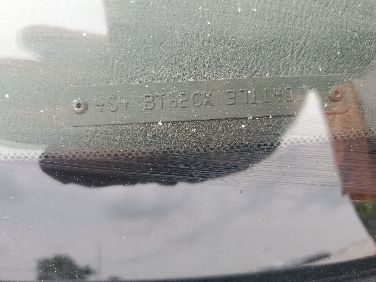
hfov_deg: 67.3
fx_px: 282
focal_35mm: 26
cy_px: 141
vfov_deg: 53.1
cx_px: 188
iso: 50
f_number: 1.5
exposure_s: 1/238
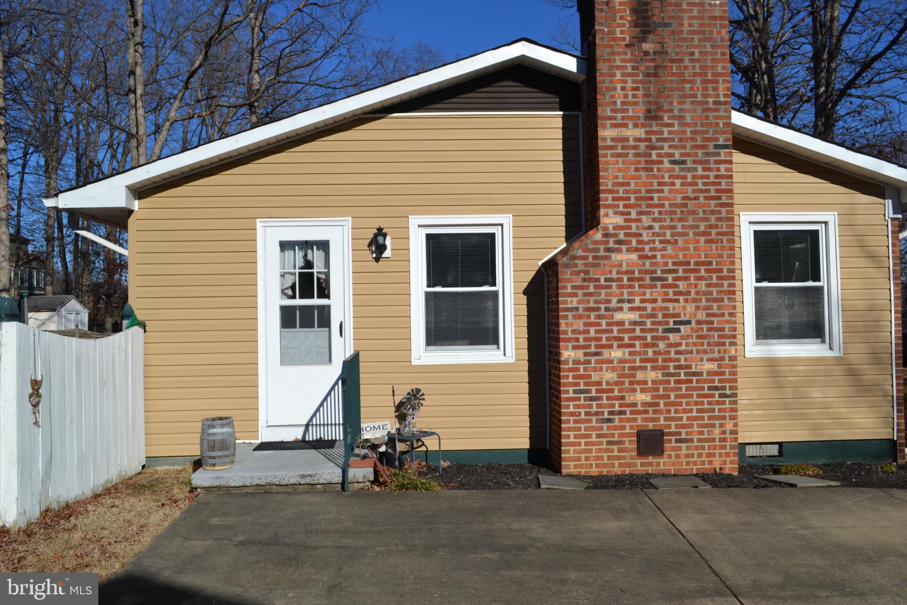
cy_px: 302
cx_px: 454
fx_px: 756
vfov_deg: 43.6
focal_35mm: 30
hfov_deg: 61.9
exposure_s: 1/320
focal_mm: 20
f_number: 9
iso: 100
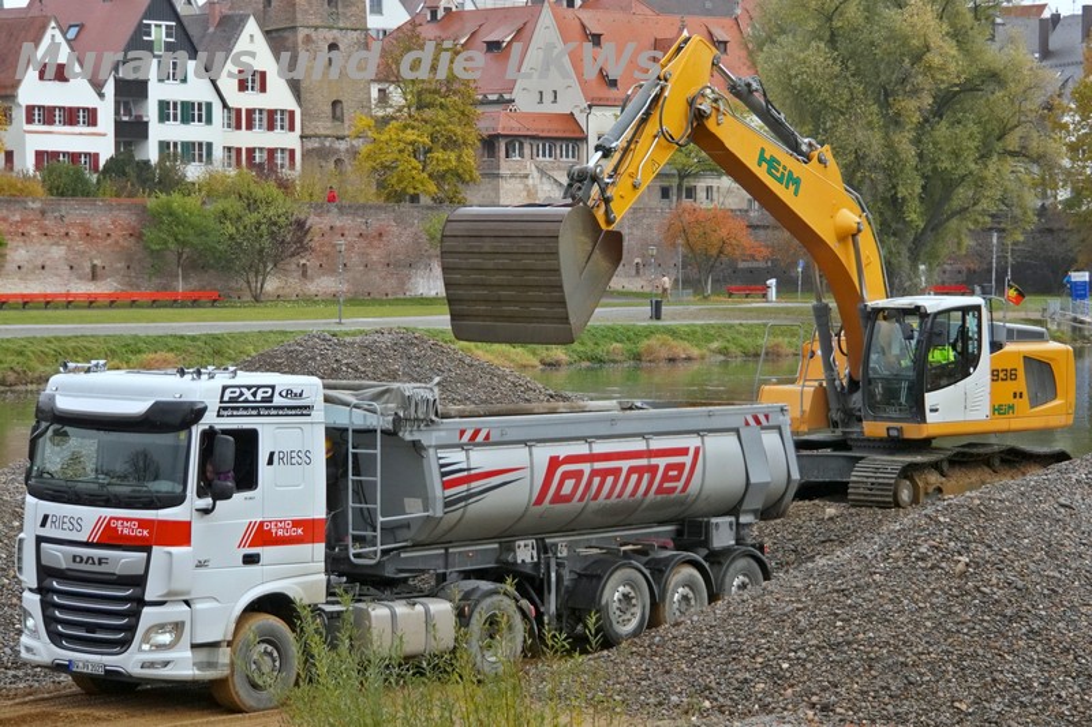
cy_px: 364
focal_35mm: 77
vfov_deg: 17.8
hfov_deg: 26.4
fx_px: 2324
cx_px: 546
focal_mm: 51.1
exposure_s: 1/2000
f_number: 5.6
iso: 1600
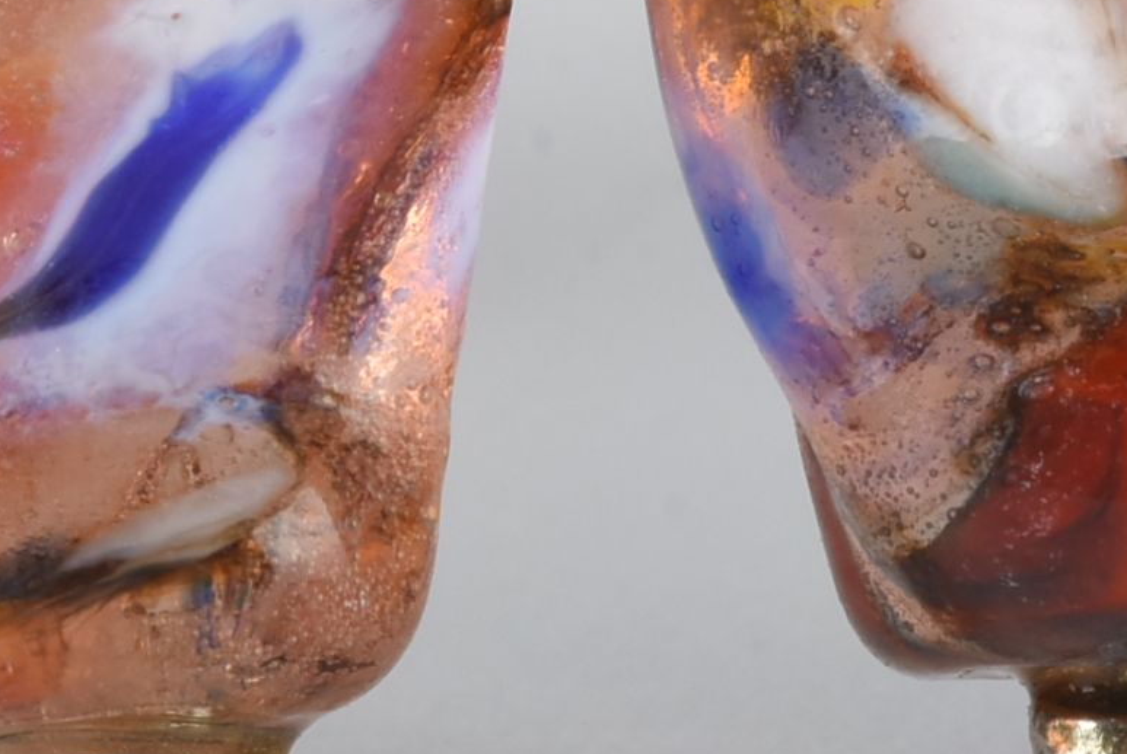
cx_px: 777
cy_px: -442
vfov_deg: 1.7
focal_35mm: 813
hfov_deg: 2.5
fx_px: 25475
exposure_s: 1/250
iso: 320
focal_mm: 140
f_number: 22
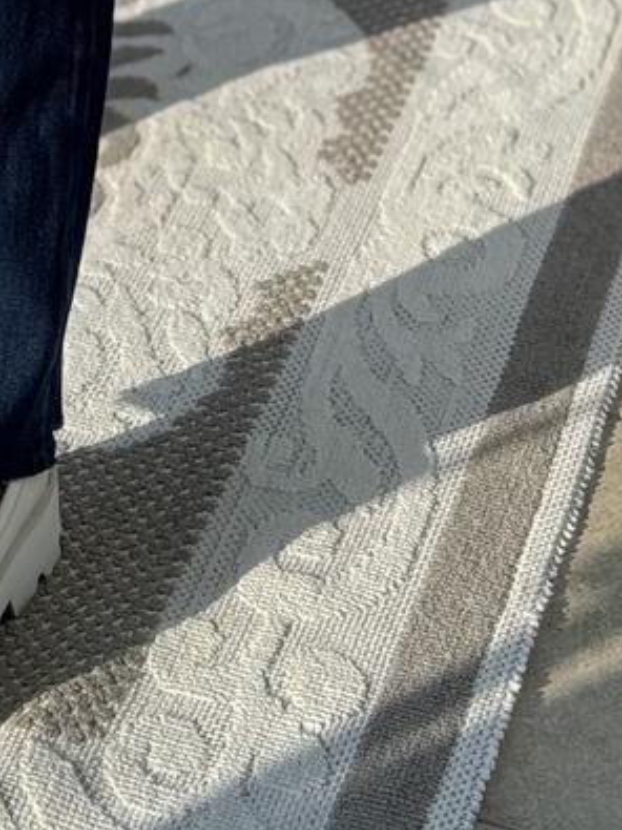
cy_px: -423
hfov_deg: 9.0
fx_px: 3883
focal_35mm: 162
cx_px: -160
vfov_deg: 11.7
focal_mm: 6.76
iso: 64
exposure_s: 1/563
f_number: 1.78
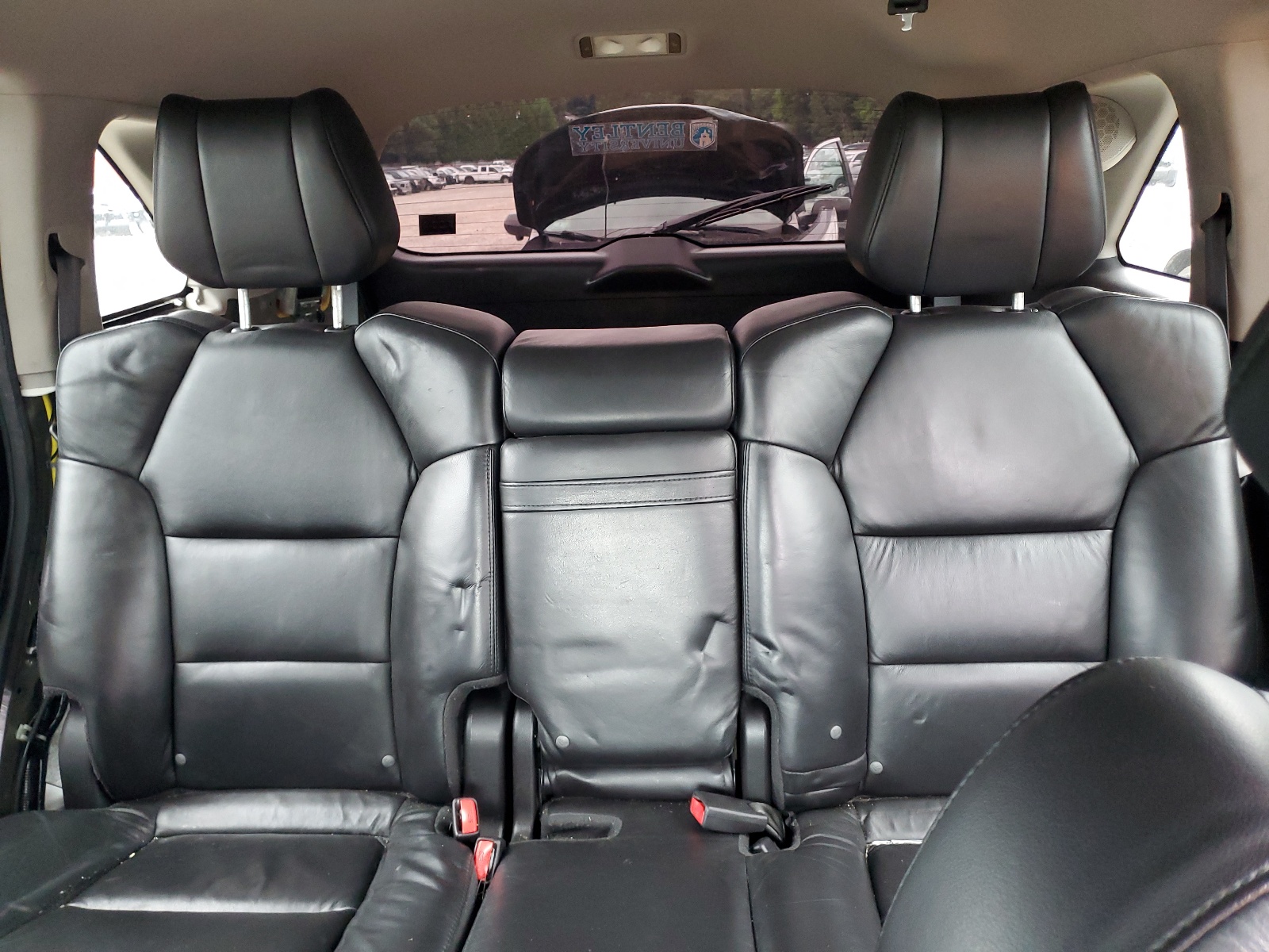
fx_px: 953
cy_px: 476
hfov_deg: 67.3
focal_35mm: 26
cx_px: 634
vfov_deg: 53.1
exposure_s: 1/60.2
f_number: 1.5
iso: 238
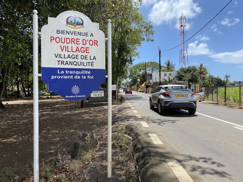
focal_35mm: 26
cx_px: 122
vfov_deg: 53.1
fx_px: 183
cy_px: 91
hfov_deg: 67.3
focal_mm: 4.25
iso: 32
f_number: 1.8
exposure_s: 1/2070
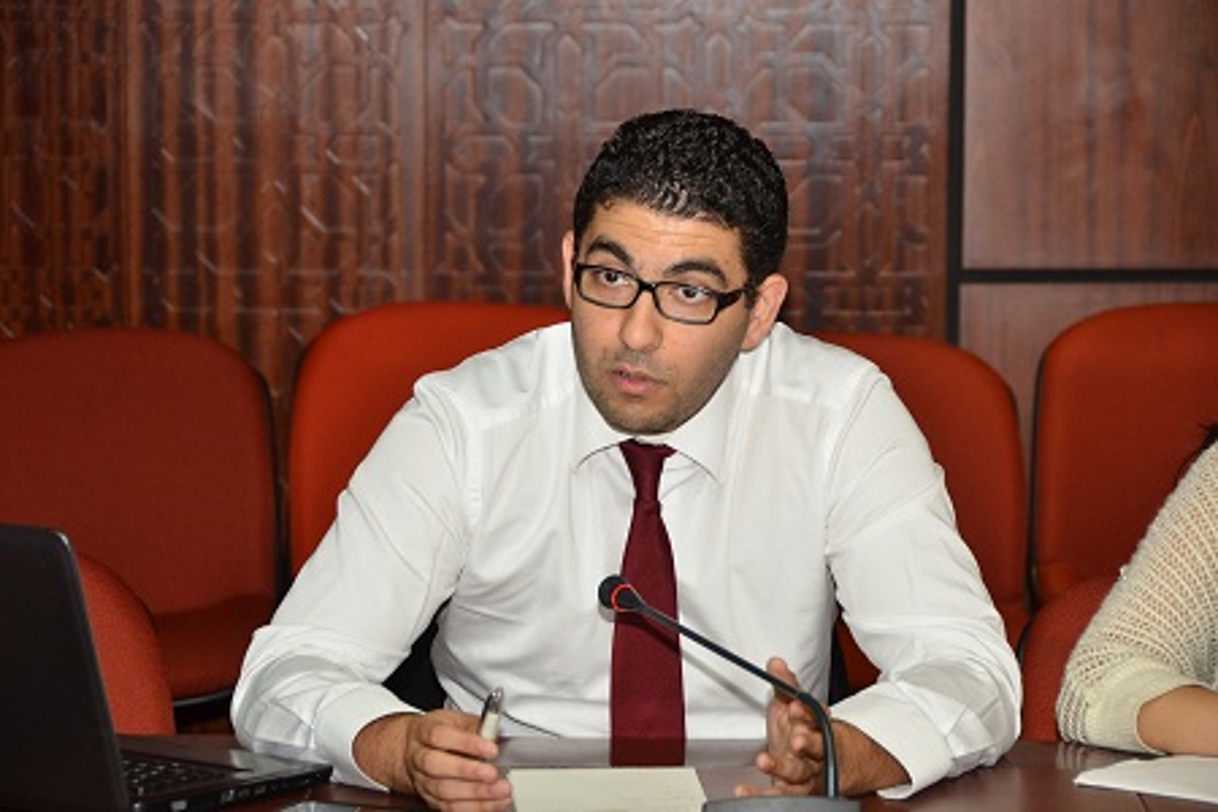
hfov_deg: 15.2
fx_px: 4567
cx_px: 609
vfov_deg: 10.2
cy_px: 406
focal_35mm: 135
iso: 400
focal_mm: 90
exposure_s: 1/60
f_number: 5.6
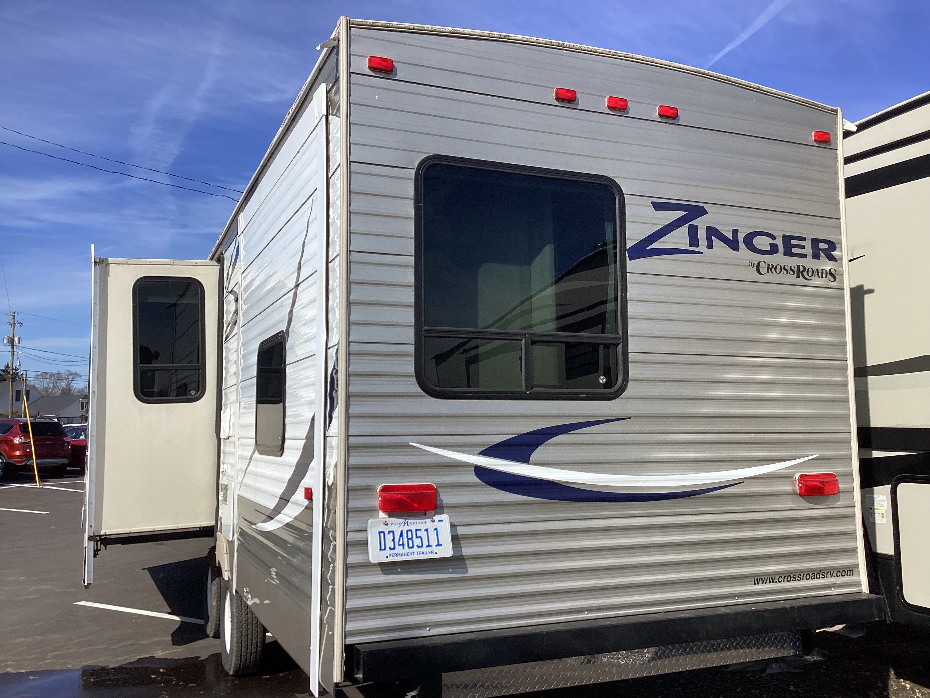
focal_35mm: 31
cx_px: 465
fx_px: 833
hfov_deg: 58.4
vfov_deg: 45.4
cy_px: 349
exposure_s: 1/1812
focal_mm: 3.3
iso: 25
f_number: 2.4
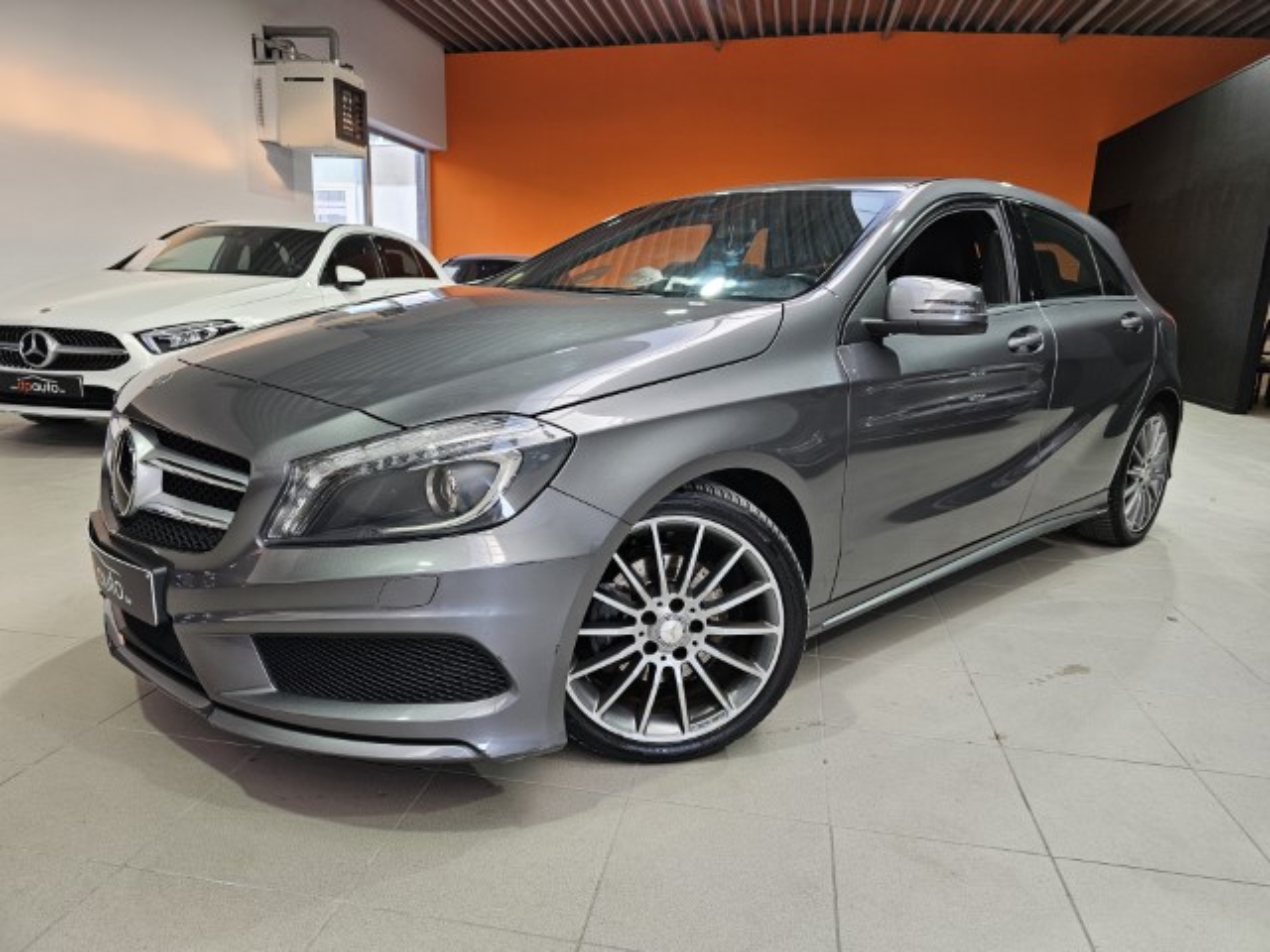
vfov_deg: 58.9
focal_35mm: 23
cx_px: 635
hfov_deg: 73.9
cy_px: 476
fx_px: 844
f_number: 1.7
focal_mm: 6.3
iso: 100
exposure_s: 1/180
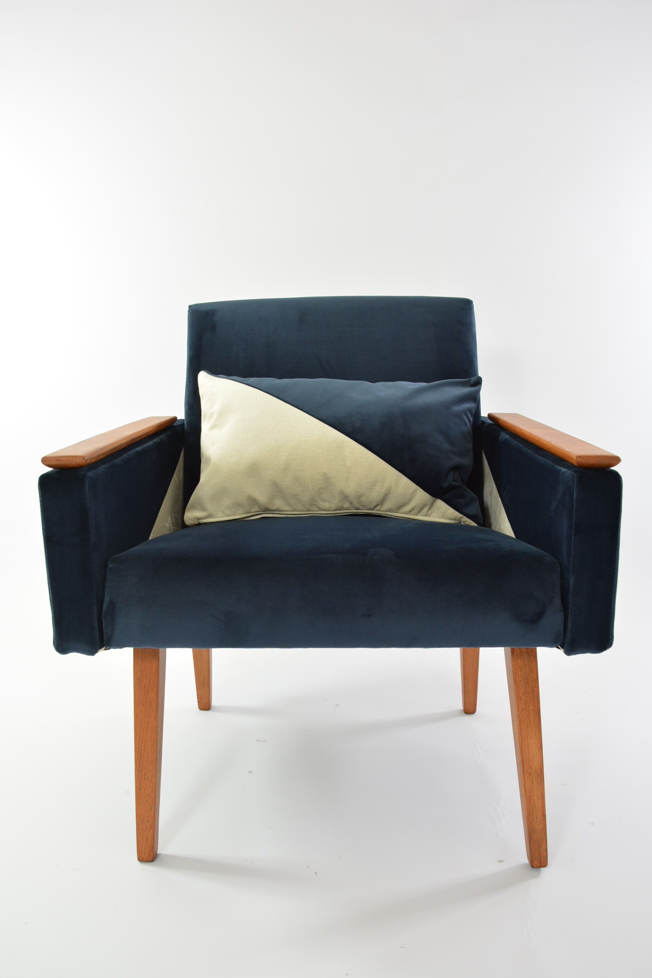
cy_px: 493
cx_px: 332
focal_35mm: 28
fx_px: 761
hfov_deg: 46.4
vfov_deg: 65.5
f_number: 5.6
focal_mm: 18
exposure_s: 1/60
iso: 450
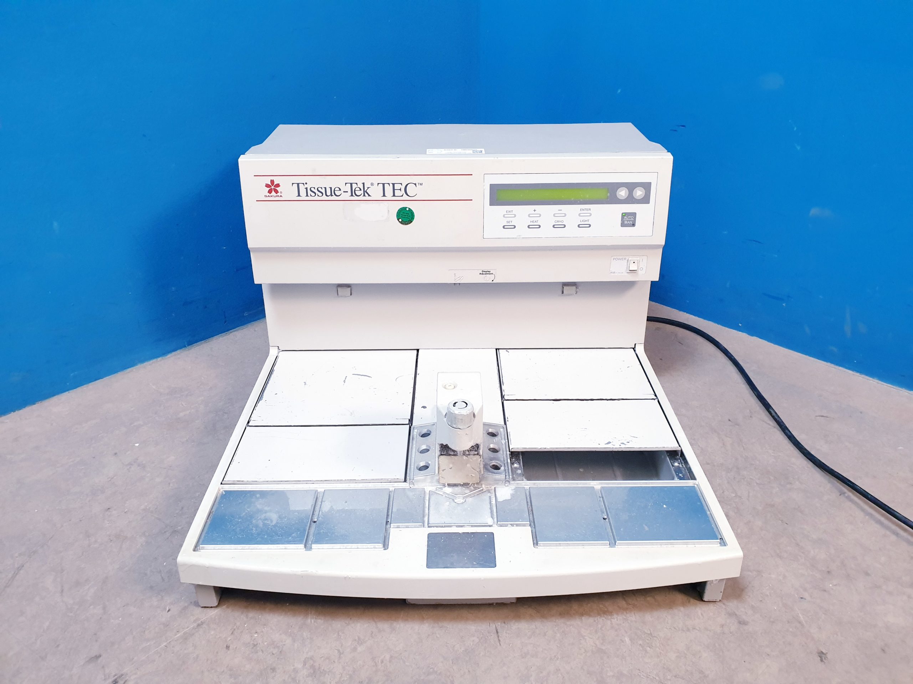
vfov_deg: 53.1
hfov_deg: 67.3
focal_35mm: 26
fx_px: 686
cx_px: 456
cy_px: 342
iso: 400
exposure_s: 1/50
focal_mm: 4.3
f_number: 2.4
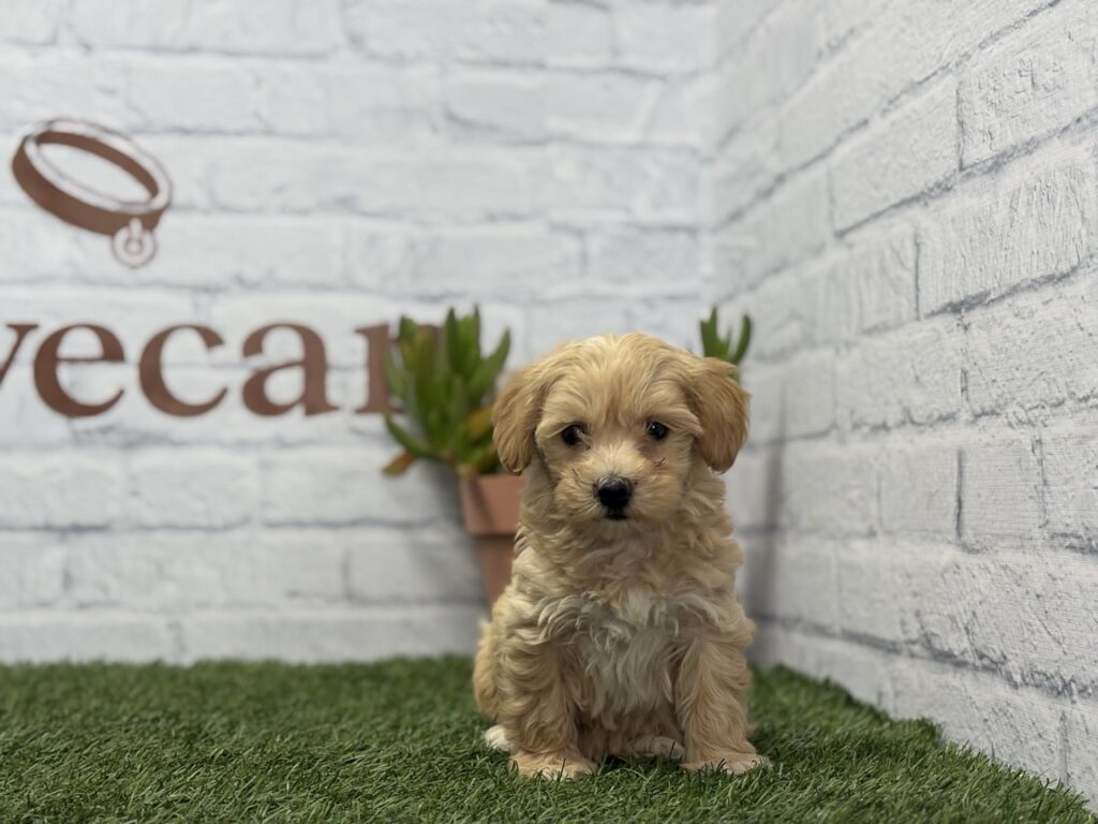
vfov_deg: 28.0
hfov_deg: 36.8
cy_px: 412
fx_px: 1649
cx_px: 549
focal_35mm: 52
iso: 50
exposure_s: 1/74
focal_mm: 5.96
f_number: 1.6
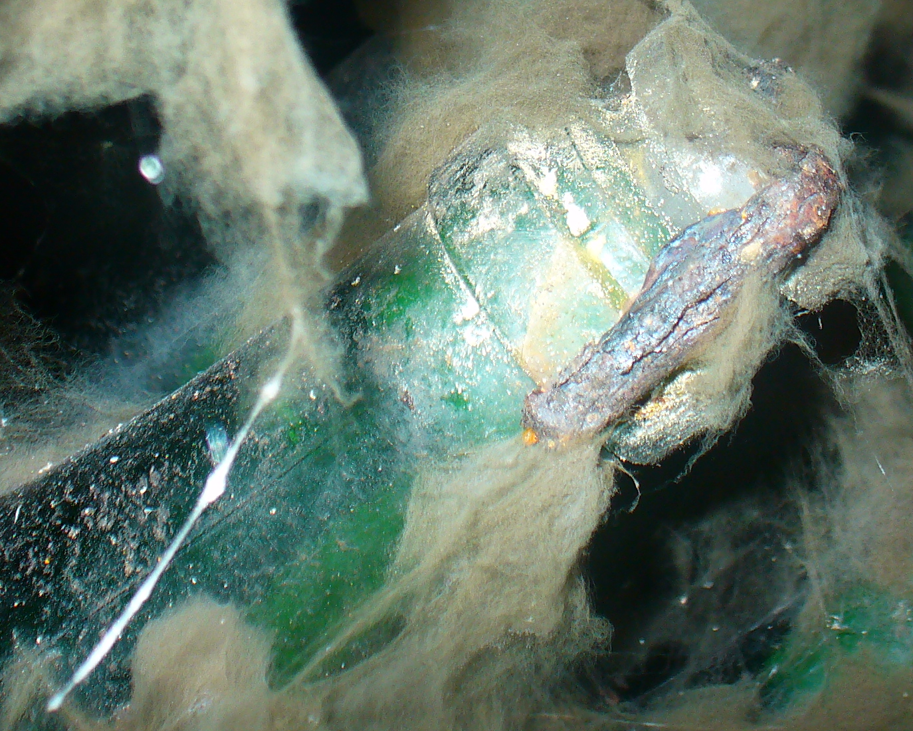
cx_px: 442
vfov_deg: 20.2
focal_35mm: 74
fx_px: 1999
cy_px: 29
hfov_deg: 25.7
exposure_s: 1/30
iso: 80
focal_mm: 6.1
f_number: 2.8
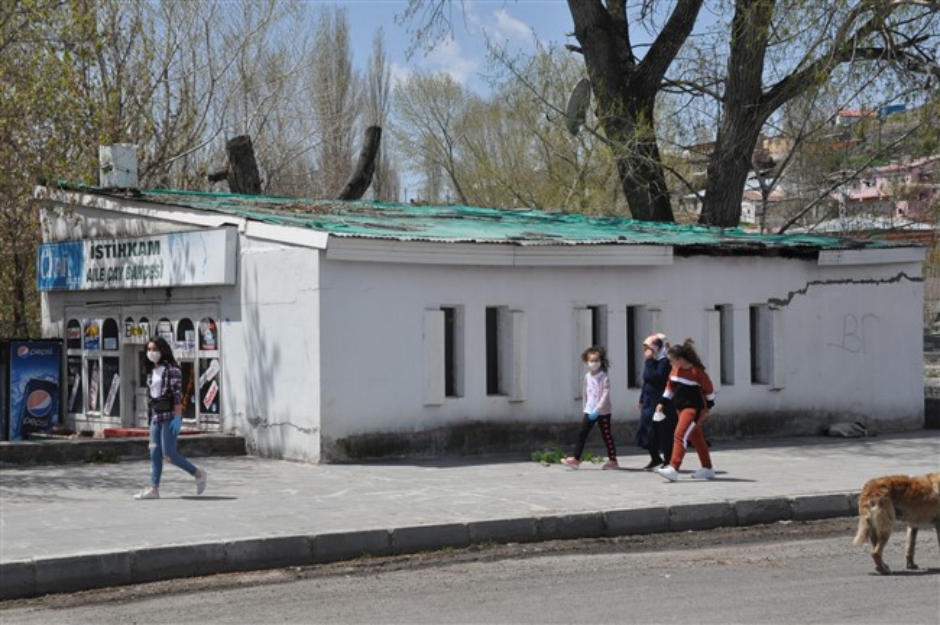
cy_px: 312
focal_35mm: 63
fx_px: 1643
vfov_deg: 21.5
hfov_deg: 31.9
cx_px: 470
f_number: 14
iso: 1000
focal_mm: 42
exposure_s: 1/800
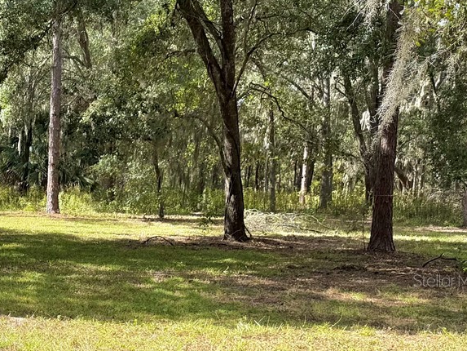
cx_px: -162
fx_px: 904
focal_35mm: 67
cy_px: 280
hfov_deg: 24.7
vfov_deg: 21.7
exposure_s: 1/1075
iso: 80
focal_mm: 6.76
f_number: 1.78
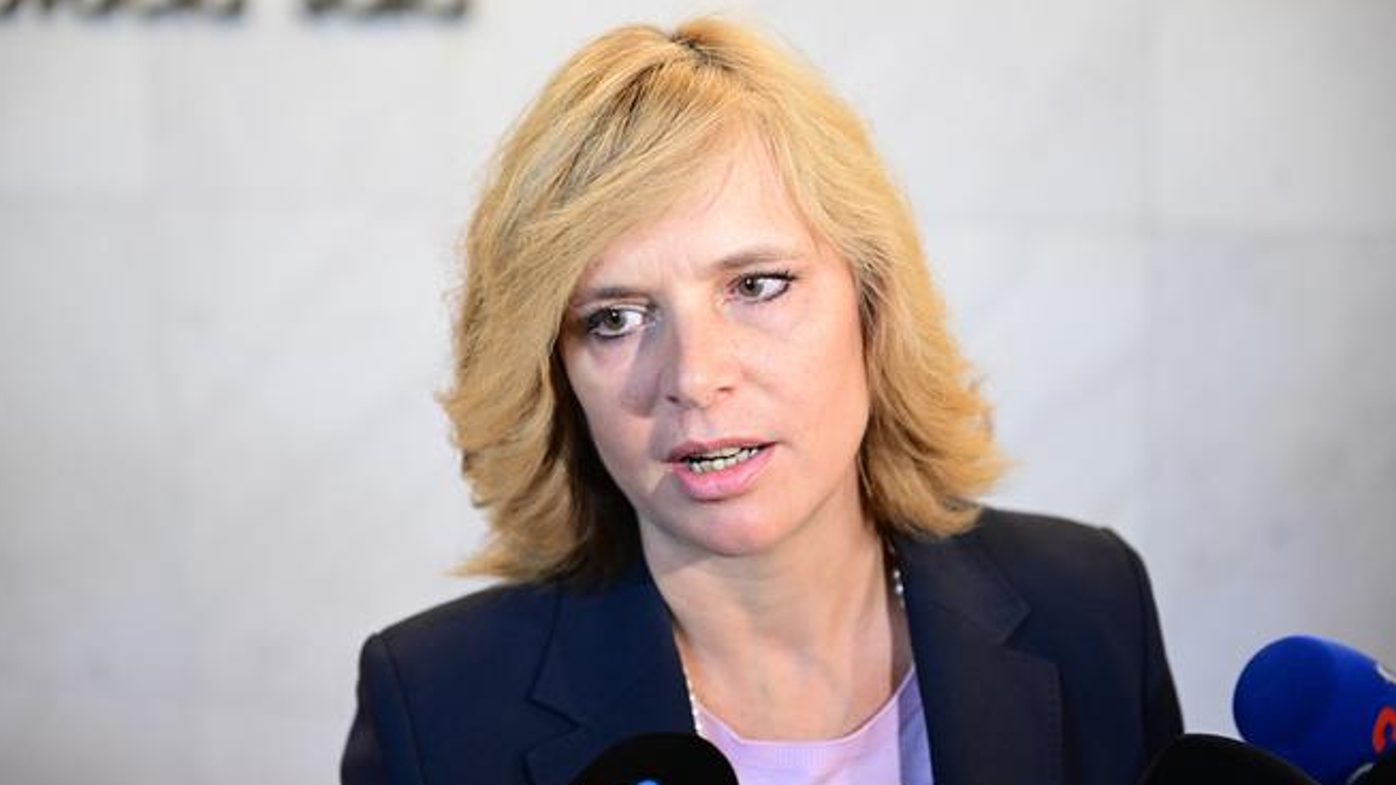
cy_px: 416
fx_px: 2739
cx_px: 694
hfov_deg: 28.6
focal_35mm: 74
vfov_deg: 16.3
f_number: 2.8
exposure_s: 1/160
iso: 2000
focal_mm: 70
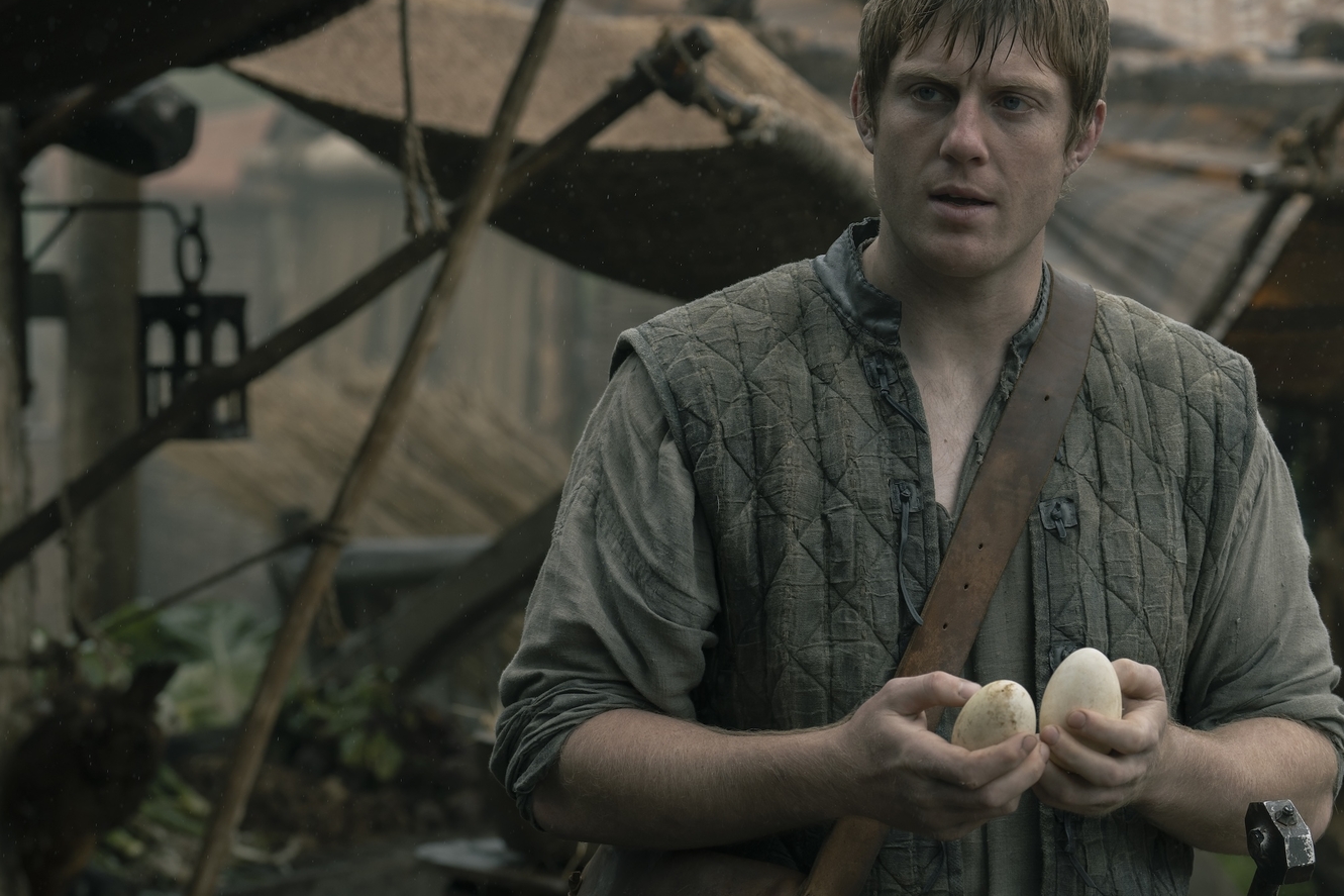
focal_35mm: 101
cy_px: 454
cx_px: 723
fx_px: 3770
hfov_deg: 20.2
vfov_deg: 13.5
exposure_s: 1/1000
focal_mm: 70
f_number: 4
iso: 800
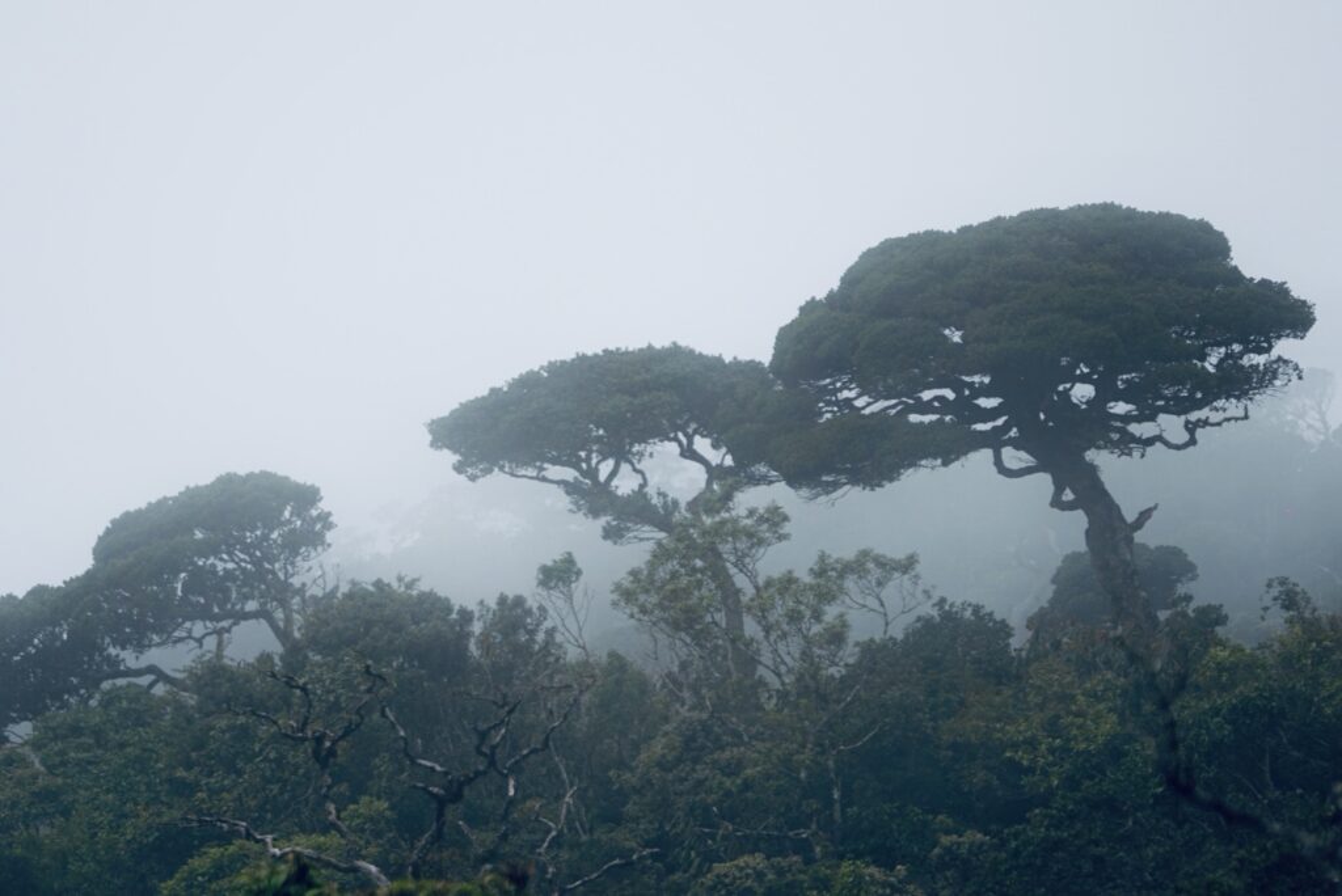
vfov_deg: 13.1
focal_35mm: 105
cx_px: 671
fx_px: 3916
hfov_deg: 19.4
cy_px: 448
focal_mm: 70
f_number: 2.8
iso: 400
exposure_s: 1/2500
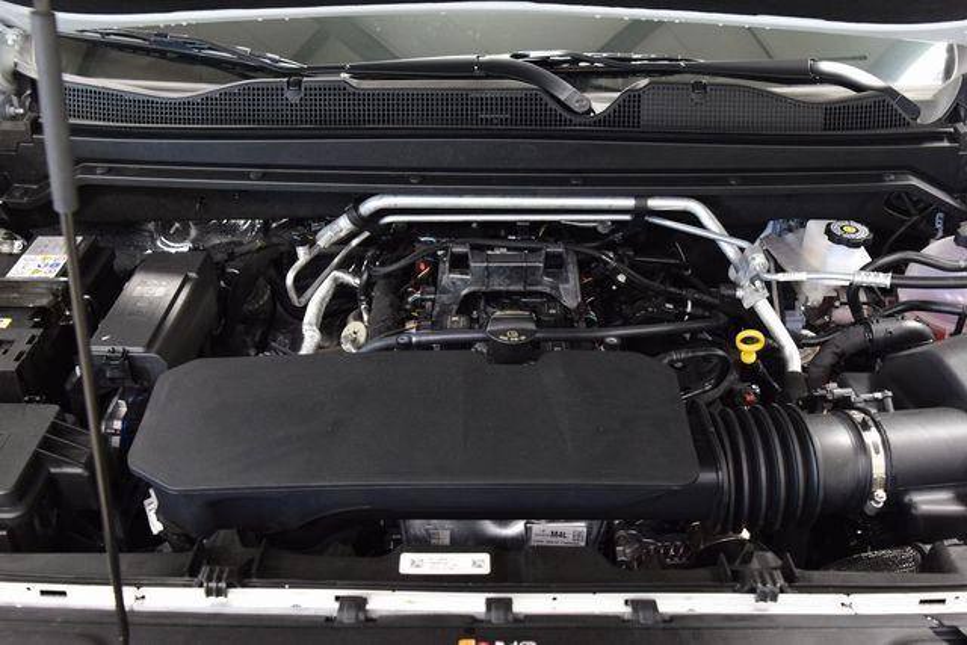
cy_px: 322
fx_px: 967
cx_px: 484
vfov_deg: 36.9
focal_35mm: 36
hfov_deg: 53.1
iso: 1600
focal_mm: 24
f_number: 5.6
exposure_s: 1/15
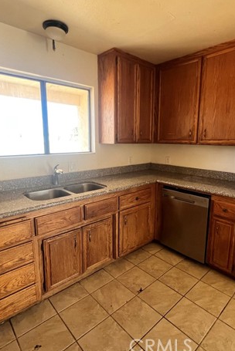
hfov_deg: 64.5
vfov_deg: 86.9
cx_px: 128
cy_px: 172
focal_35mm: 19
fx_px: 186
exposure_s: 1/78
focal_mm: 1.57
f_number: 1.8
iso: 250
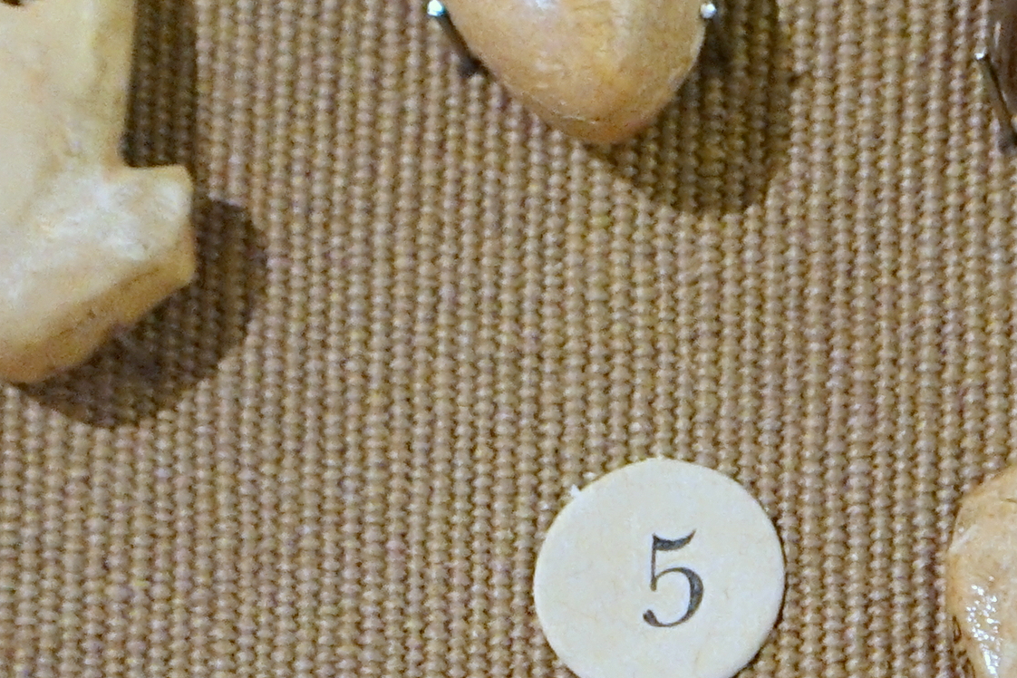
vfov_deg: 4.9
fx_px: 7853
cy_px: 886
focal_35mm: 278
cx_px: 2100
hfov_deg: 7.1
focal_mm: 20.81
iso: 800
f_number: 2.8
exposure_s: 1/13
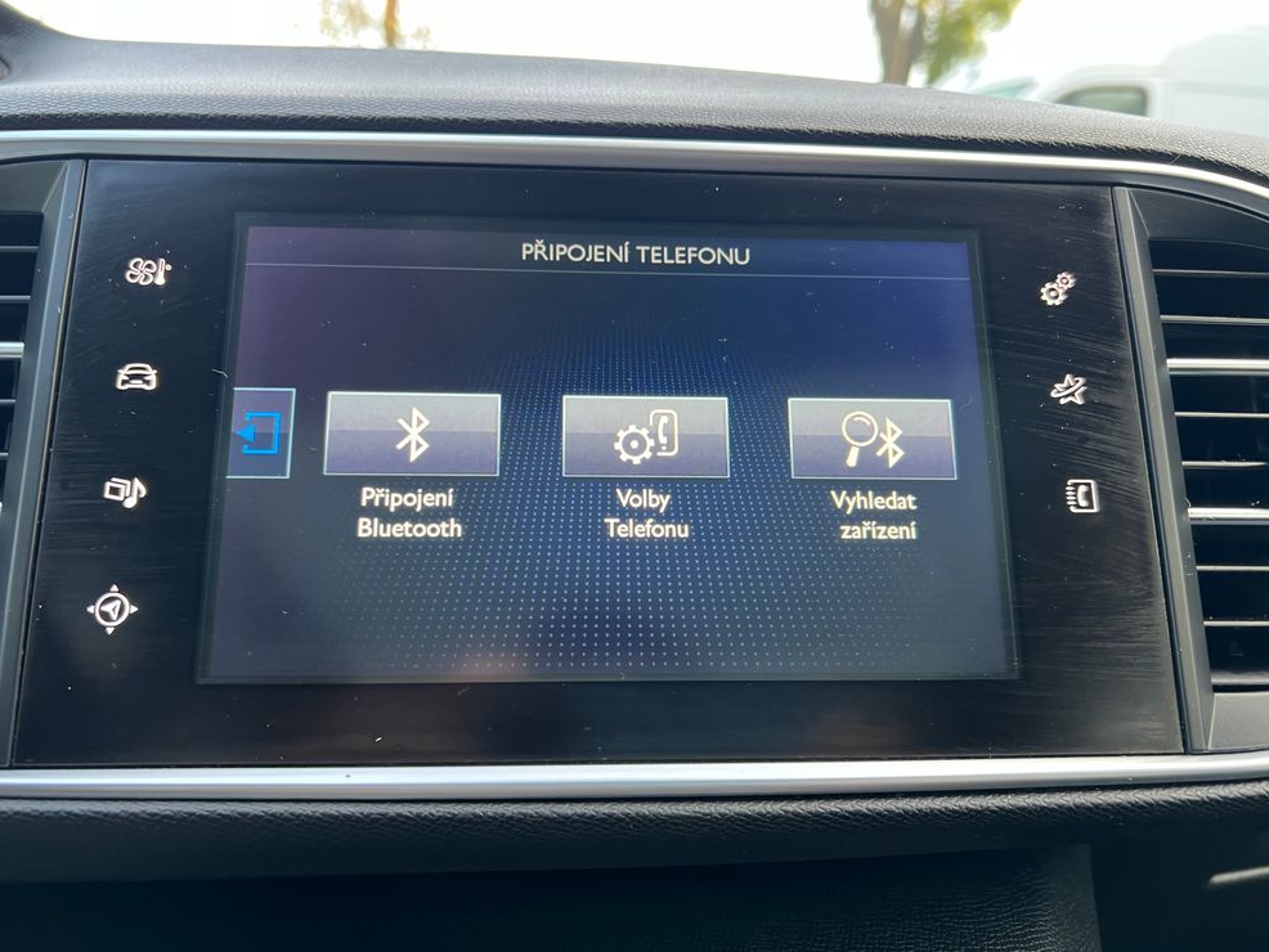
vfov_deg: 51.4
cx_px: 624
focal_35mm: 27
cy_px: 466
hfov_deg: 65.3
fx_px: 990
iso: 125
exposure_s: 1/83
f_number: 1.5
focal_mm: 5.7
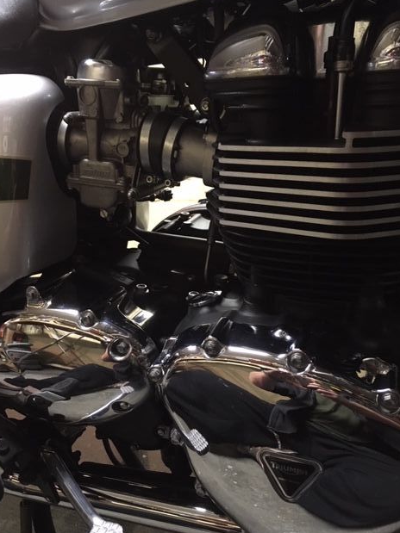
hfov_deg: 46.8
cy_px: 269
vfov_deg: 60.0
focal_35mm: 30
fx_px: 462
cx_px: 196
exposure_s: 1/17
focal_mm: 4.15
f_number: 2.2
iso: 400
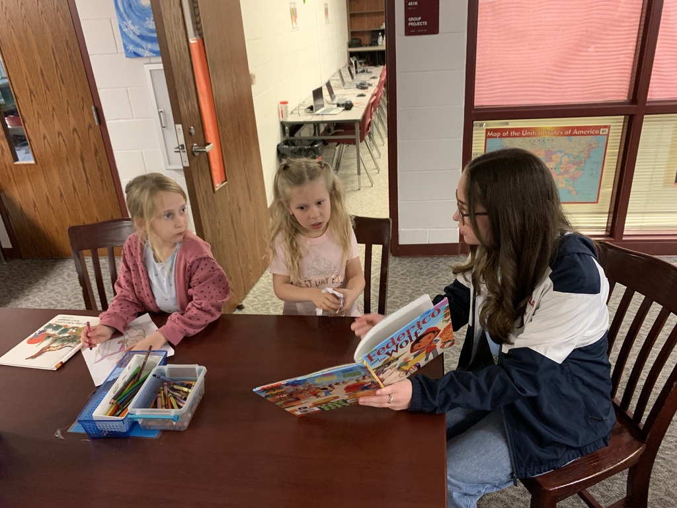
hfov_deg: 67.3
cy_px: 254
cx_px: 338
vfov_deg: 53.1
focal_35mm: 26
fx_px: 508
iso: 500
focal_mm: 4.25
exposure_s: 1/30
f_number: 1.8
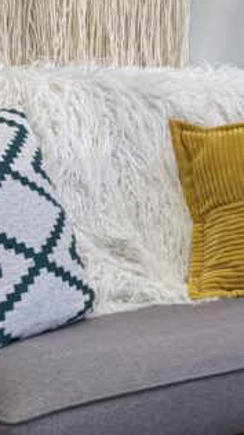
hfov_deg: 13.9
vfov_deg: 24.8
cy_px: 126
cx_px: 270
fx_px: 978
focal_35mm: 85
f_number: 1.78
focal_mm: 6.76
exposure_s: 1/120
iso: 200
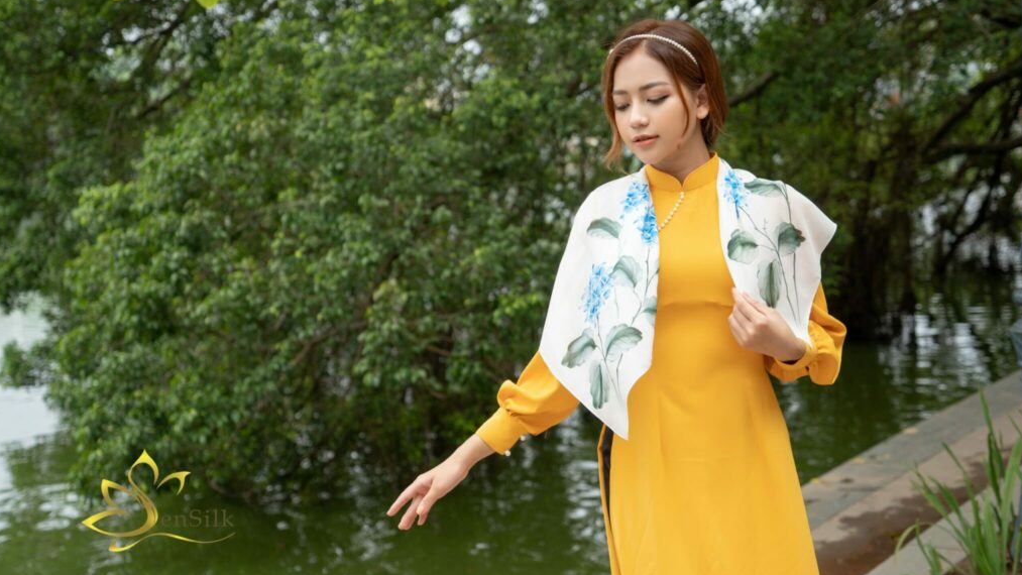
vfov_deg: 22.2
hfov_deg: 38.5
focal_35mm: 54
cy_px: 276
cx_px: 512
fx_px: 1463
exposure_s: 1/500
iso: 200
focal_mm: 51
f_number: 4
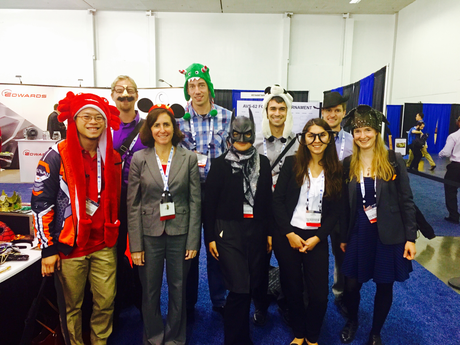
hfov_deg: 61.7
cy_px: 172
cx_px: 230
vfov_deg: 48.2
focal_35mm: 29
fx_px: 385
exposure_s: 1/30
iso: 160
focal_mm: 4.15
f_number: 2.2
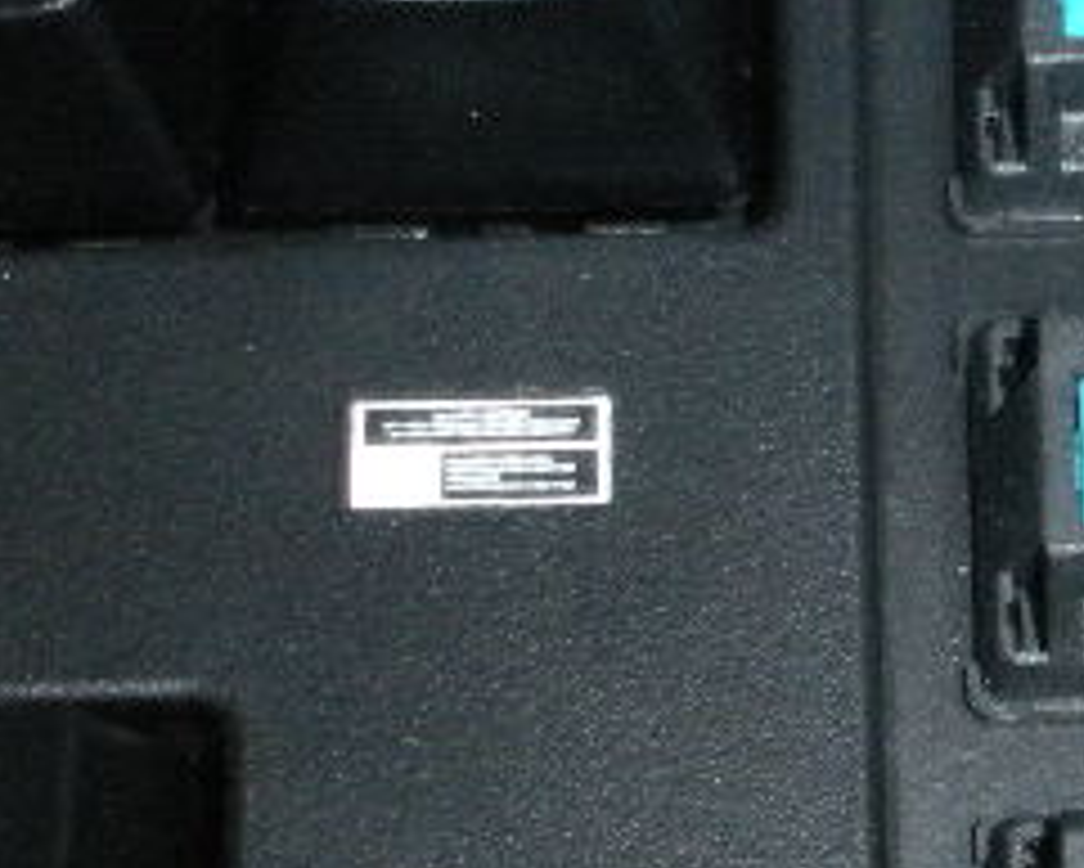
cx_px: 1759
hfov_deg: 12.2
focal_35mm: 149
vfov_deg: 10.4
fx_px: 4782
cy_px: 387
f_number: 5.6
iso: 400
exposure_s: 1/2
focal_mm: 6.3
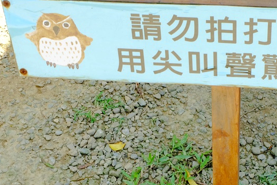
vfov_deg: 16.3
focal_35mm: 84
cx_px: 209
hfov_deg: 23.9
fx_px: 647
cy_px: 107
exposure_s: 1/60
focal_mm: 29.5
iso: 640
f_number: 16
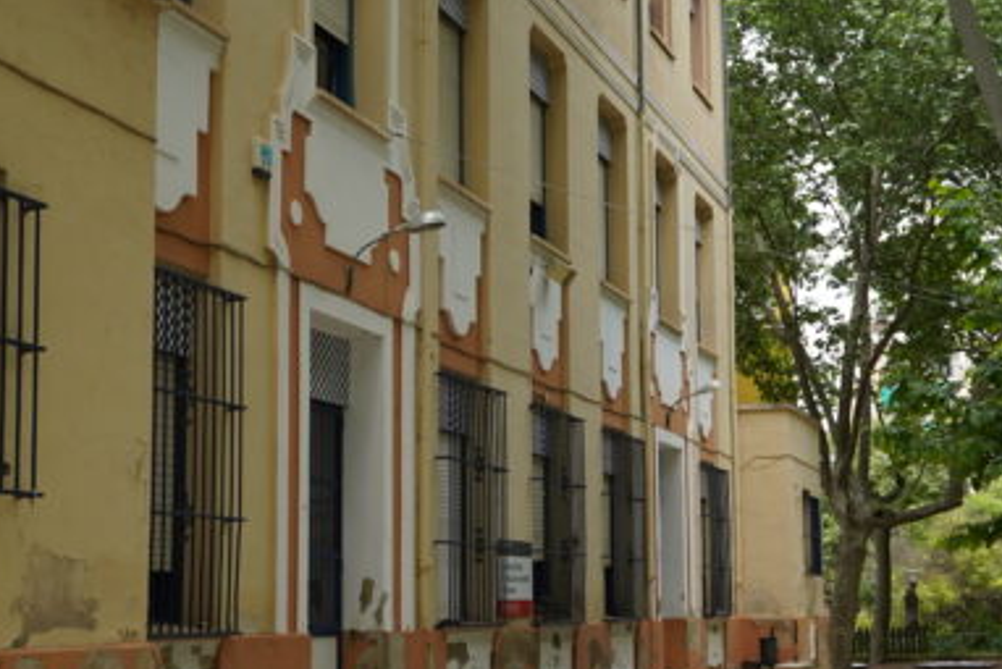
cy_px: 366
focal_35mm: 63
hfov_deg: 31.9
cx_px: 540
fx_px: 1754
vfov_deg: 21.6
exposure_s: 1/2000
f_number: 4
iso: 500
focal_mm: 28
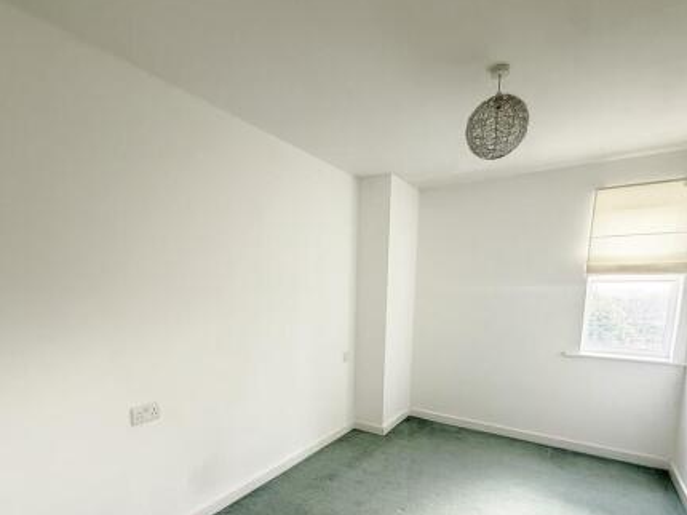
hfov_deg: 84.5
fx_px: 377
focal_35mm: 19
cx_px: 311
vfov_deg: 66.8
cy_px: 341
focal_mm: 2.22
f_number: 2.2
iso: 160
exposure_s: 1/100
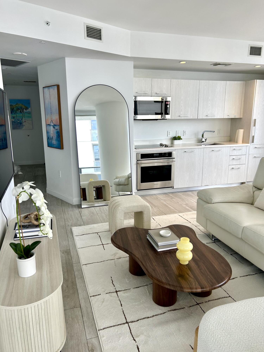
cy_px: 176
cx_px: 132
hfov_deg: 53.1
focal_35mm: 26
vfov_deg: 67.3
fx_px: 264
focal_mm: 5.7
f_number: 1.5
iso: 40
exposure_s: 1/121
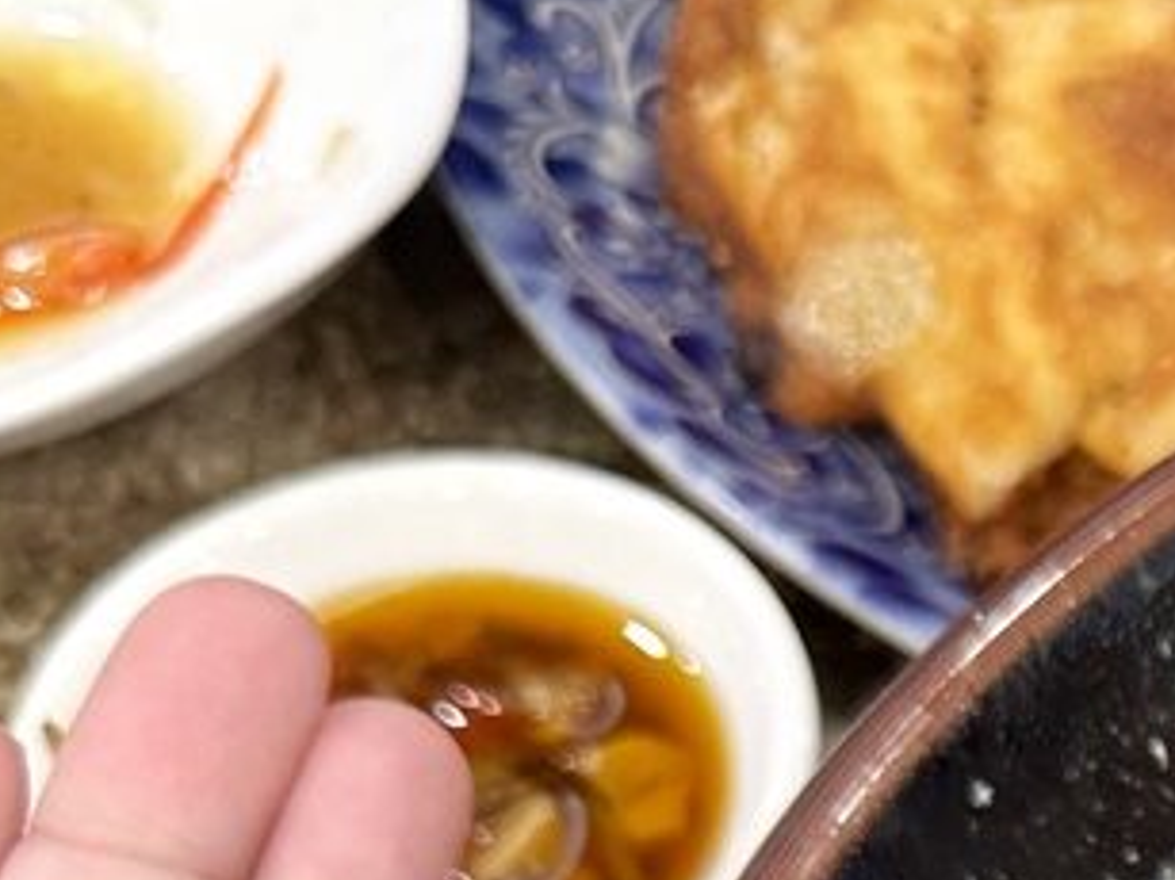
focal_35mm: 100
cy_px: 1634
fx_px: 3393
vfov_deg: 13.2
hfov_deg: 17.6
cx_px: 1761
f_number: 1.78
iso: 160
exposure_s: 1/60
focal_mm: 6.76
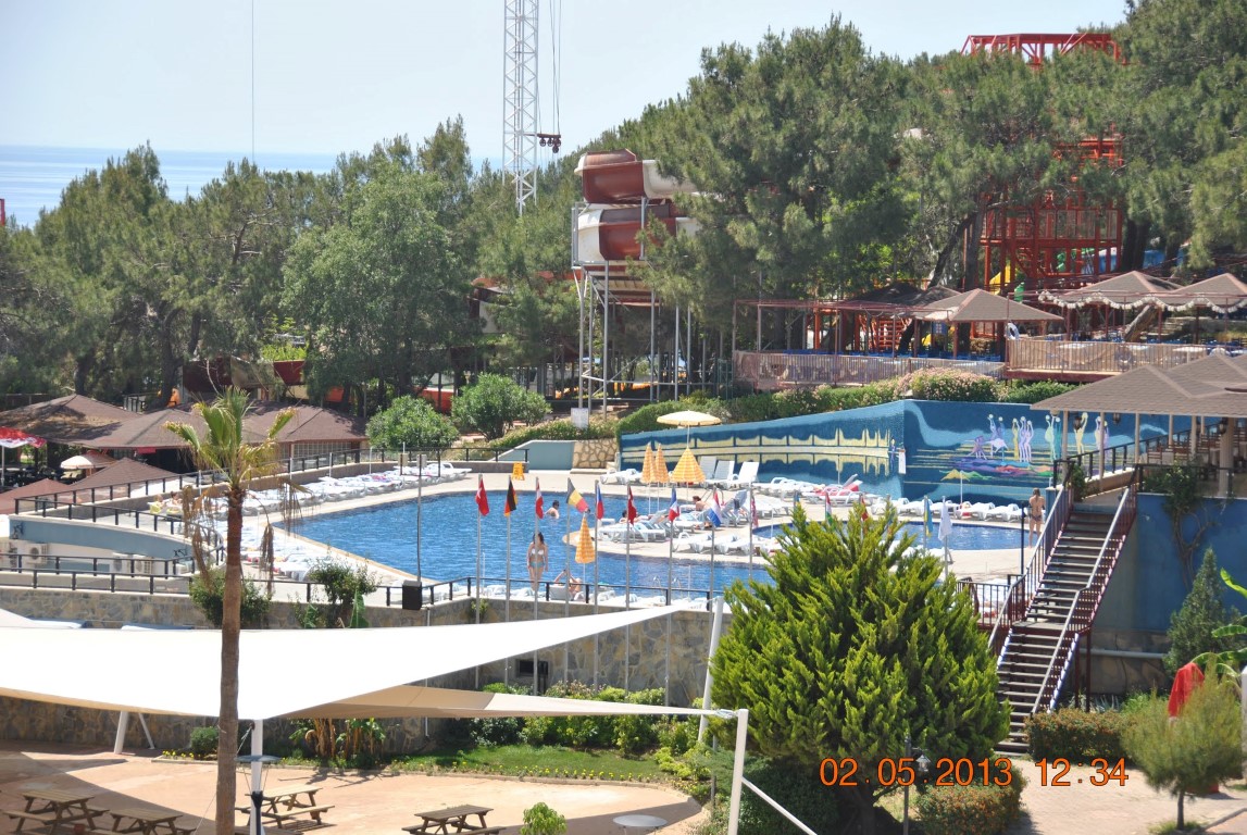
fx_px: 3902
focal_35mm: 112
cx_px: 624
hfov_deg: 18.2
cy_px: 418
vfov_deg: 12.2
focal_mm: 75
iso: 140
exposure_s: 1/500
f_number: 5.6
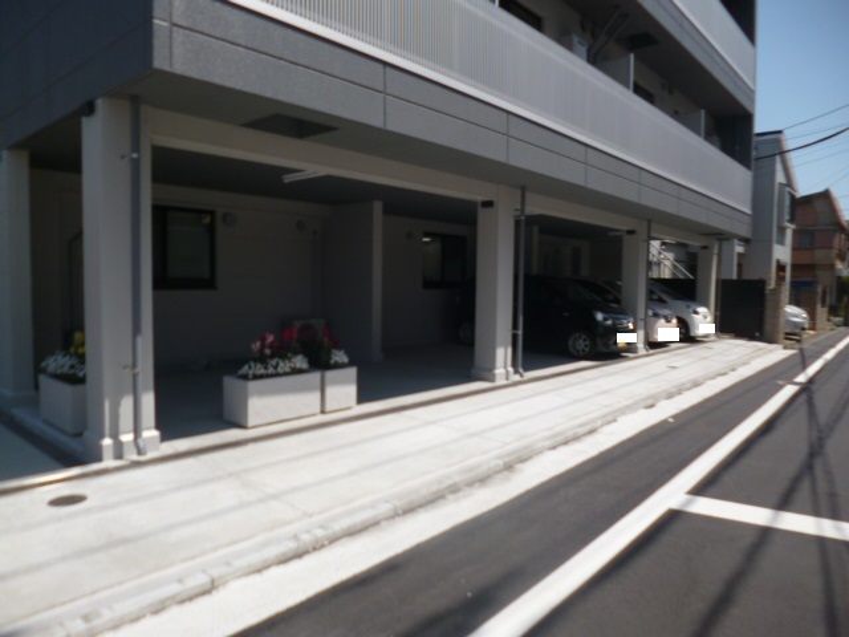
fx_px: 589
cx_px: 424
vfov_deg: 56.8
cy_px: 318
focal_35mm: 24
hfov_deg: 71.6
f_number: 9
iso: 100
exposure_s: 1/160
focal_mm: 4.3
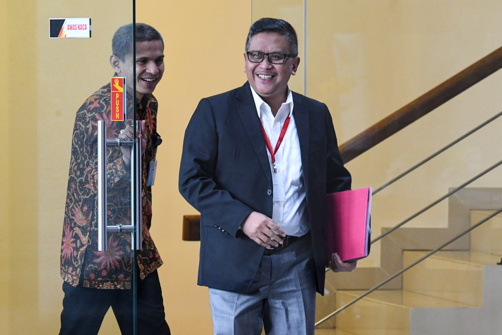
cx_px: 251
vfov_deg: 7.0
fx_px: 2719
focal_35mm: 195
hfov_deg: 10.5
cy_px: 168
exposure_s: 1/200
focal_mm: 130
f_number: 2.8
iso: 2000
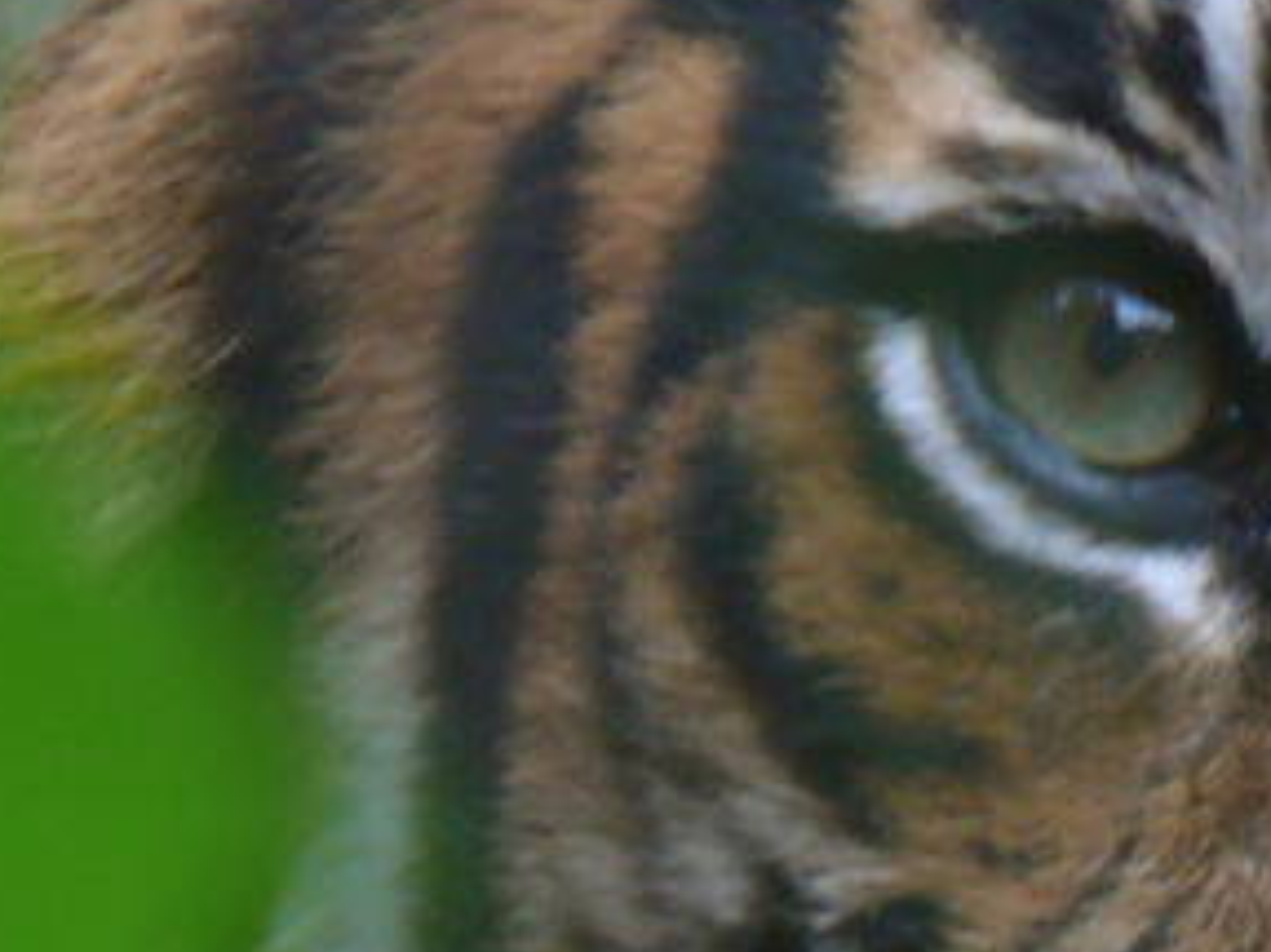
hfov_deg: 1.4
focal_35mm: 1438
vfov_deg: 1.0
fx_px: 52777
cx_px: 1244
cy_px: 925
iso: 100
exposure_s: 1/40
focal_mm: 54.5
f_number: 3.6
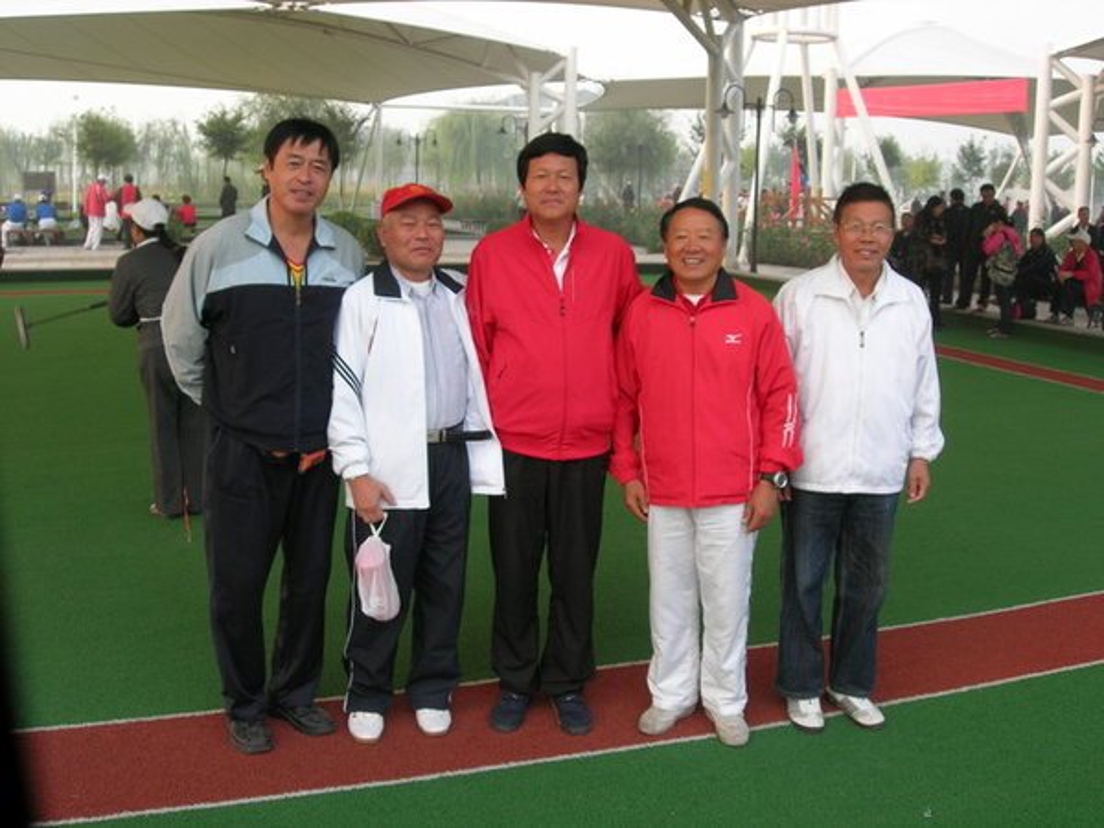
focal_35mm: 38
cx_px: 552
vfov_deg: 37.7
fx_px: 1212
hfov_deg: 49.0
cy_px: 414
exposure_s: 1/45.3
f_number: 4.8
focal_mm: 7.8
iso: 64
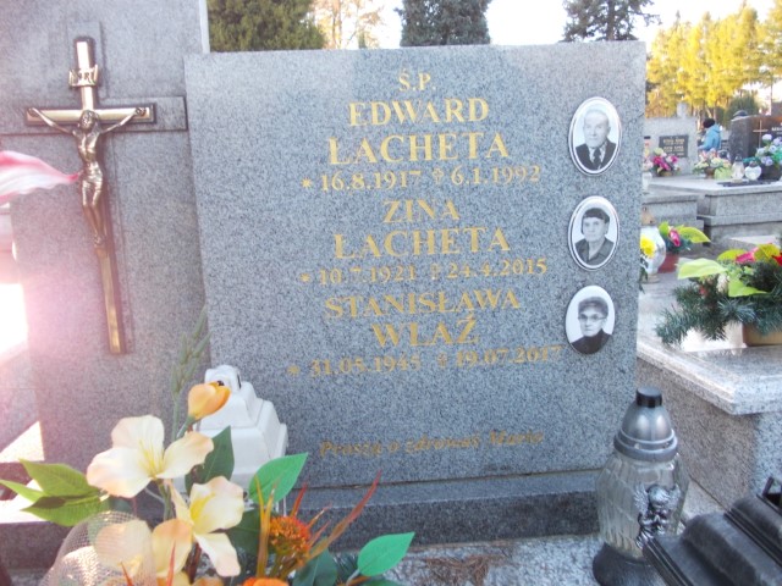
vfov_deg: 49.7
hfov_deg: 63.4
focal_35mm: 28
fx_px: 633
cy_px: 293
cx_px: 391
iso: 80
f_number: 2.7
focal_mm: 4
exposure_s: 1/60
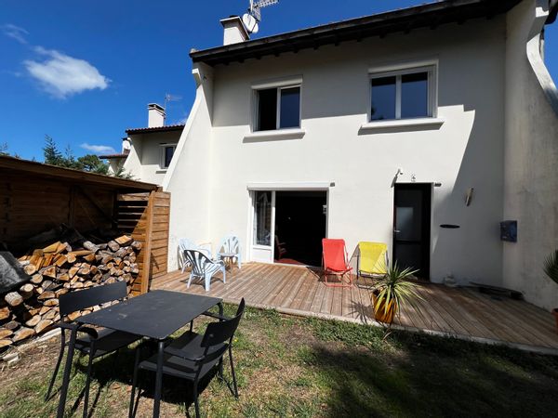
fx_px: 210
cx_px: 279
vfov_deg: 89.9
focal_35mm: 13
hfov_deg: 106.2
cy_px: 209
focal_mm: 1.57
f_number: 1.8
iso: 40
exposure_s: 1/5000
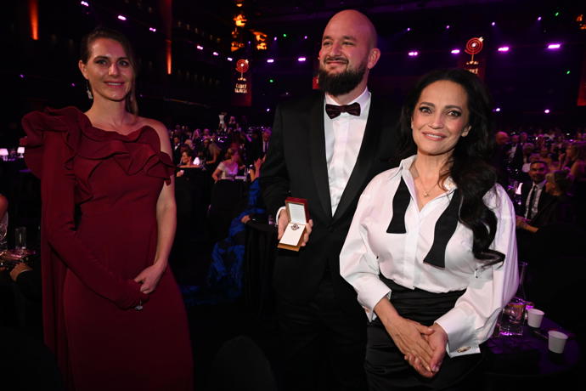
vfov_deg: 51.3
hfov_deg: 71.5
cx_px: 293
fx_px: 407
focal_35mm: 25
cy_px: 196
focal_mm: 25
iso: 2500
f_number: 5.6
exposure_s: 1/125
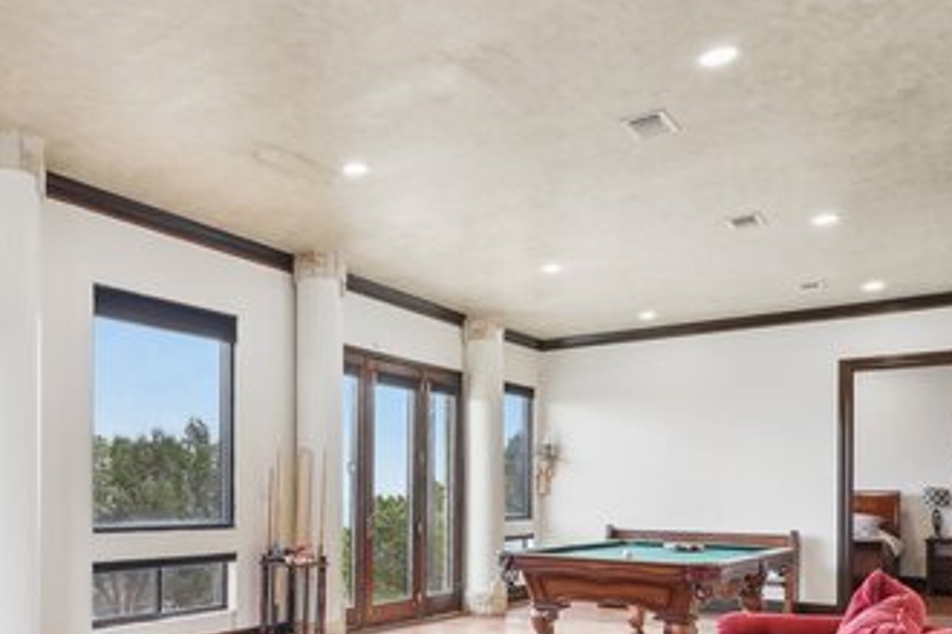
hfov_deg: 54.5
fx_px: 845
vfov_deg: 39.7
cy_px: 497
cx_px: 182
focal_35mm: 32
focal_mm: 16.5
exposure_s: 1/30
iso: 200
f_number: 8
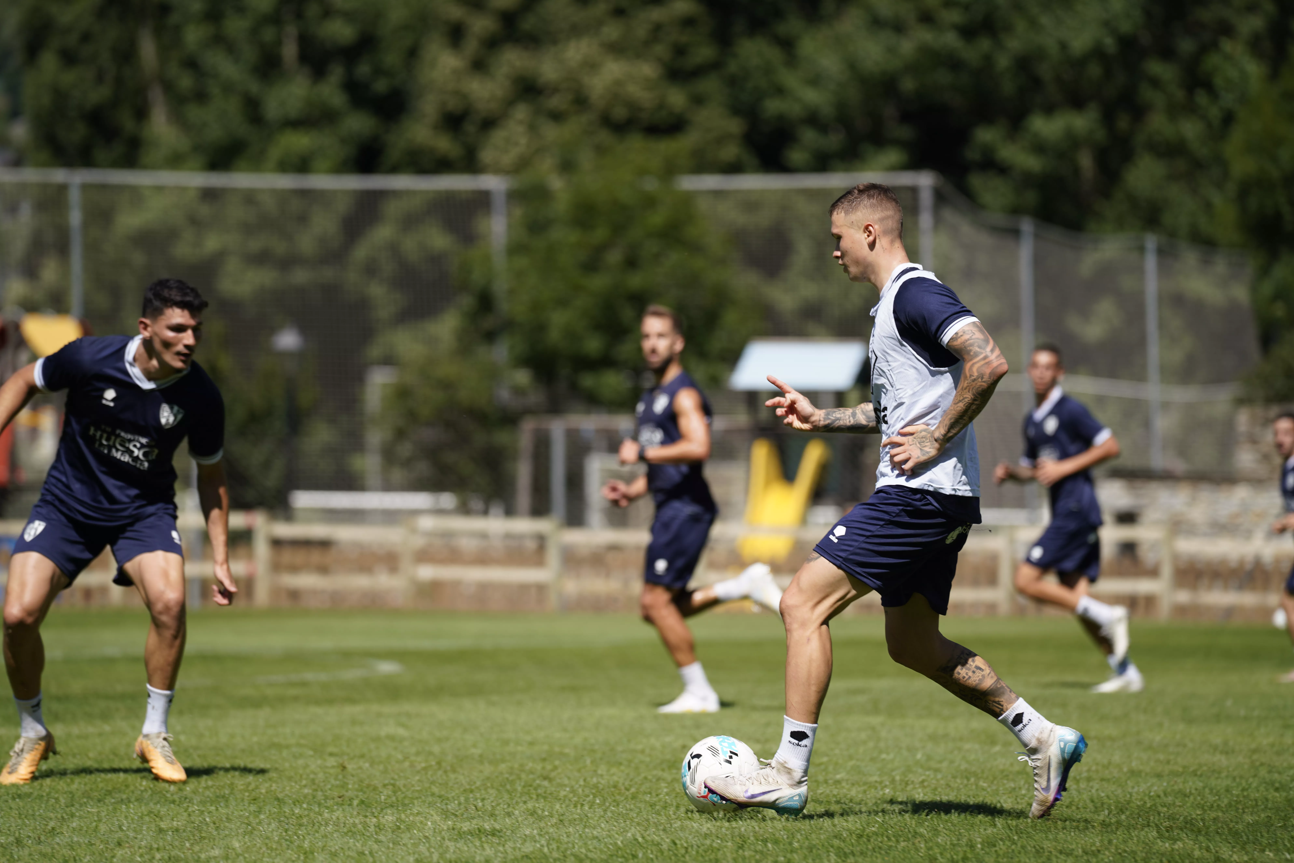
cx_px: 647
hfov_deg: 10.3
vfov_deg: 6.9
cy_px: 432
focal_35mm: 200
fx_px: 7189
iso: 100
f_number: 3.5
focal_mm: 200
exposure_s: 1/1250
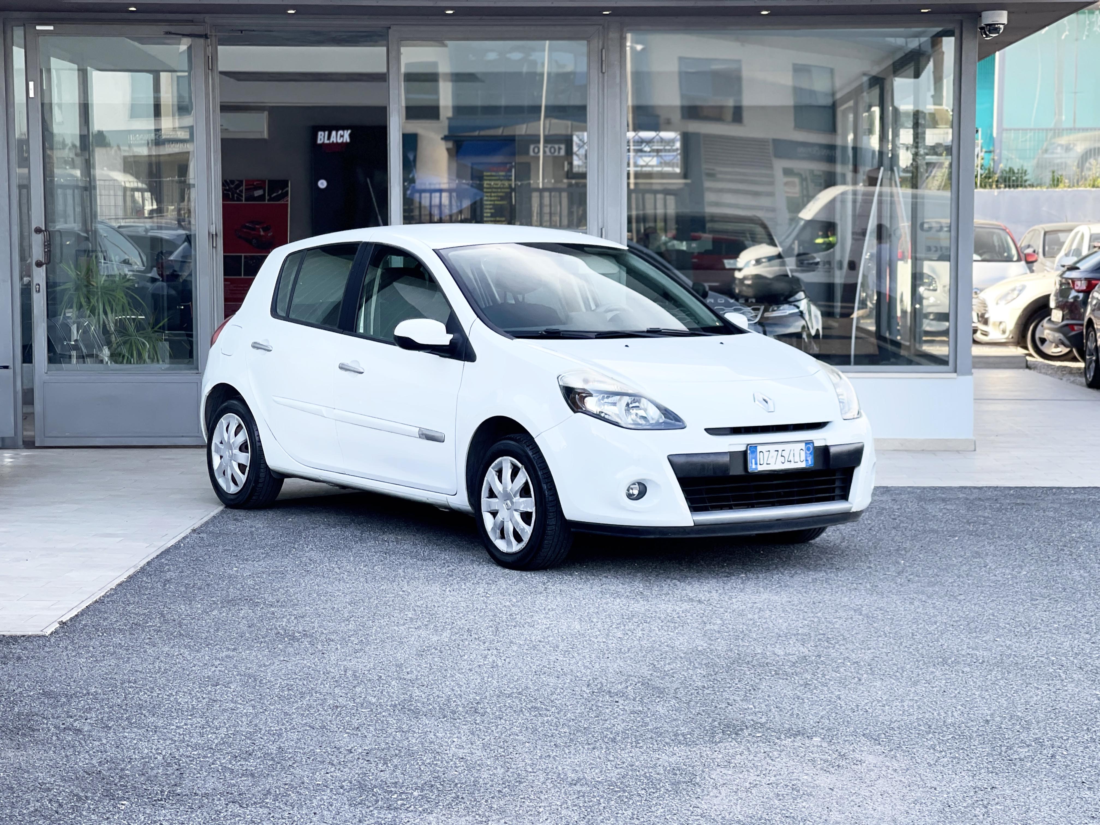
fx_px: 2034
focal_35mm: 64
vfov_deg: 22.9
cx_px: 550
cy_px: 412
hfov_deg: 30.3
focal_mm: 7.5
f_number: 2.2
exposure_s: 1/121
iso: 25
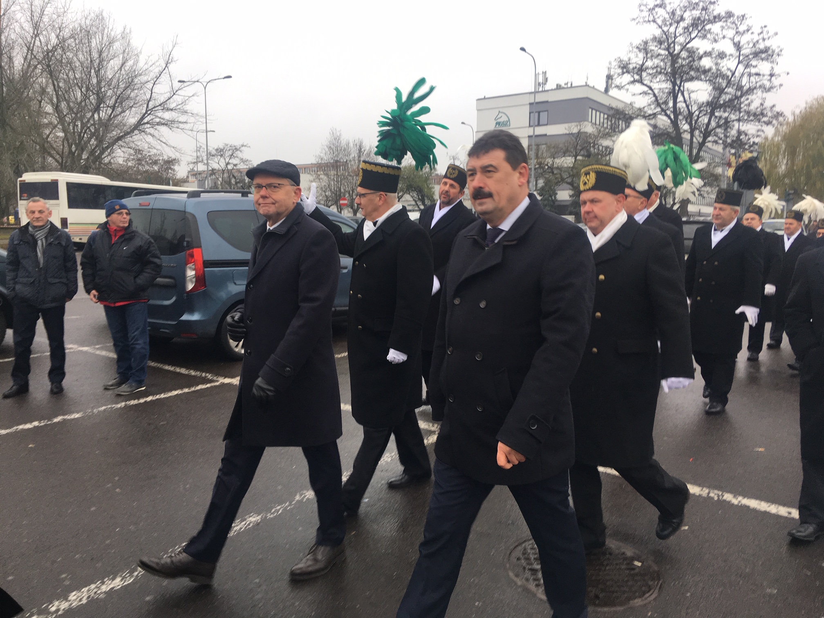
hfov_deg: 61.7
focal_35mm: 29
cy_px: 309
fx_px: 690
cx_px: 412
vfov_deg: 48.2
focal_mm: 4.15
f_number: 2.2
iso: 40
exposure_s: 1/100
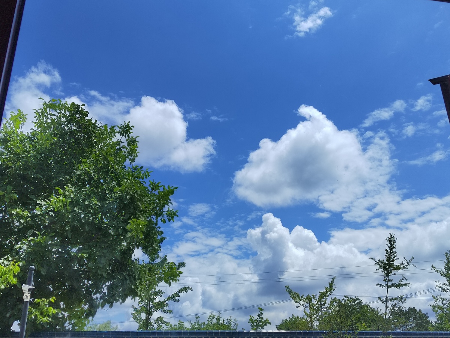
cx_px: 225
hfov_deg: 52.6
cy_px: 169
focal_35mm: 35
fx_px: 455
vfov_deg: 40.7
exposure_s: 1/2314
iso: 250
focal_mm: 5.52
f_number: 1.9
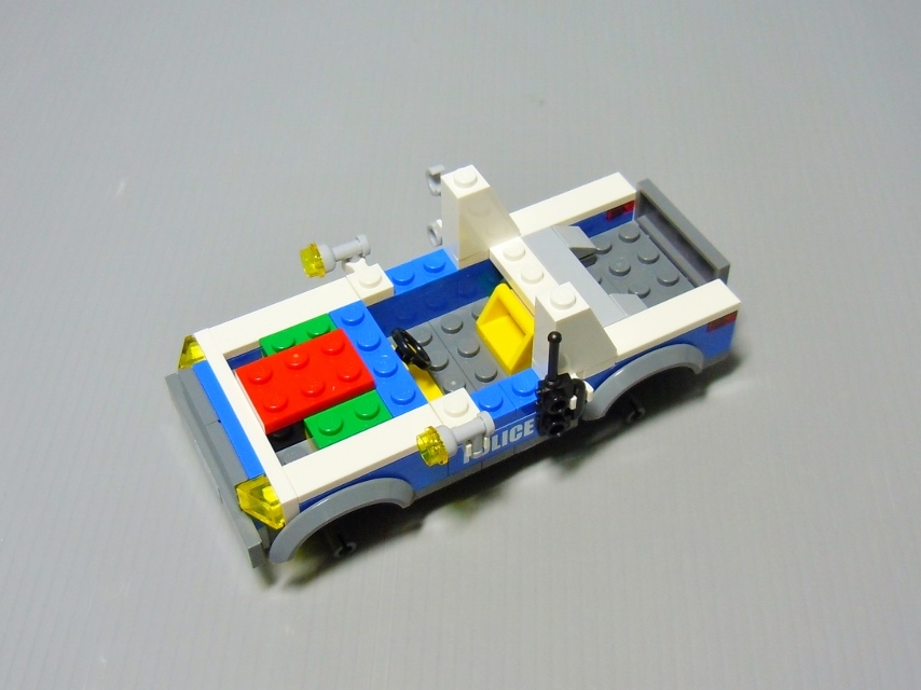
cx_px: 460
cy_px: 345
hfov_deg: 60.0
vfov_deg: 46.8
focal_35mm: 30
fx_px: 798
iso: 200
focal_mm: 5.4
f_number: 3.5
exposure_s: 1/15
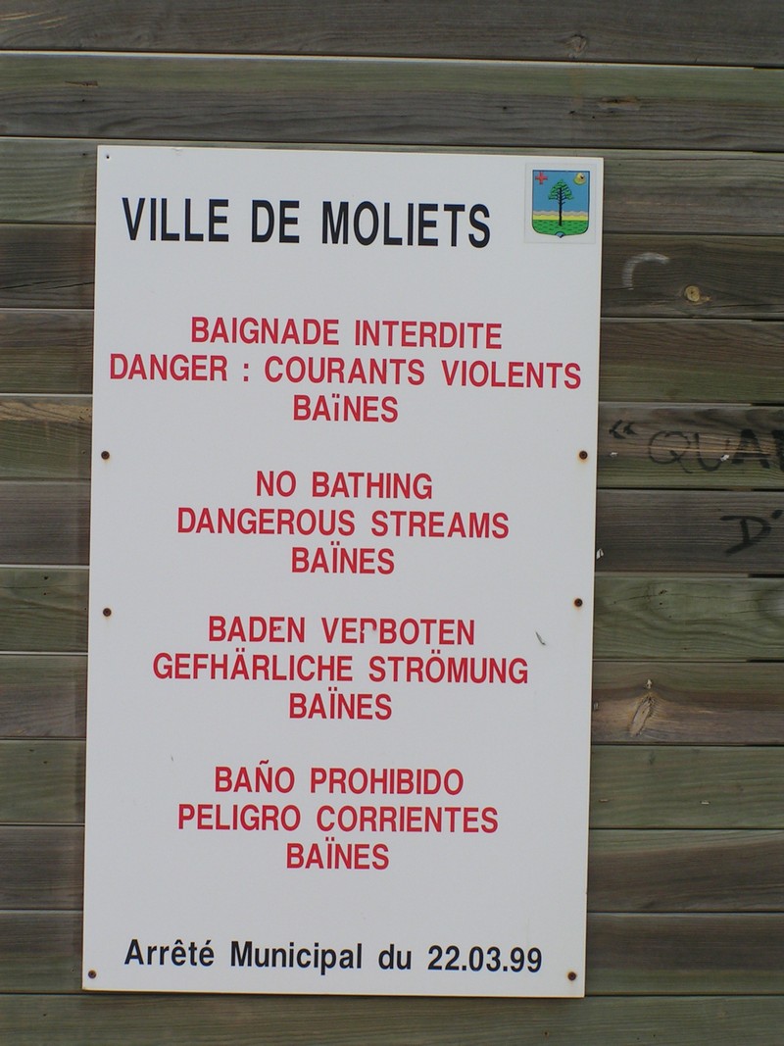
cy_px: 523
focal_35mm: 114
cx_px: 392
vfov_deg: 17.3
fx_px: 3443
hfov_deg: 13.0
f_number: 5.6
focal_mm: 17.4
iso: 50
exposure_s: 1/200
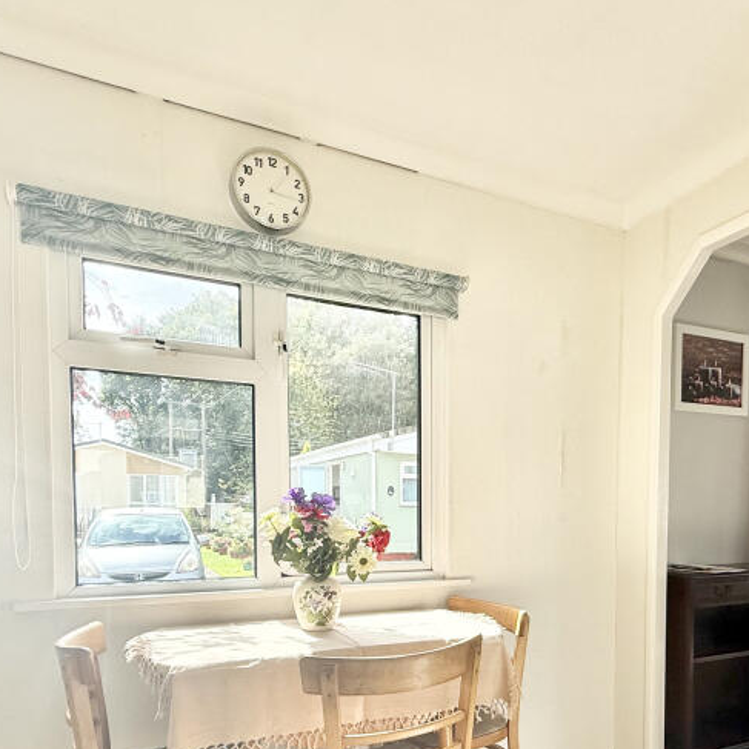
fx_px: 636
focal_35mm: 26
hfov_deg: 60.1
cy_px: 537
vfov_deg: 58.6
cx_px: 471
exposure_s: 1/596
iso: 64
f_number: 2.2
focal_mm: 2.22
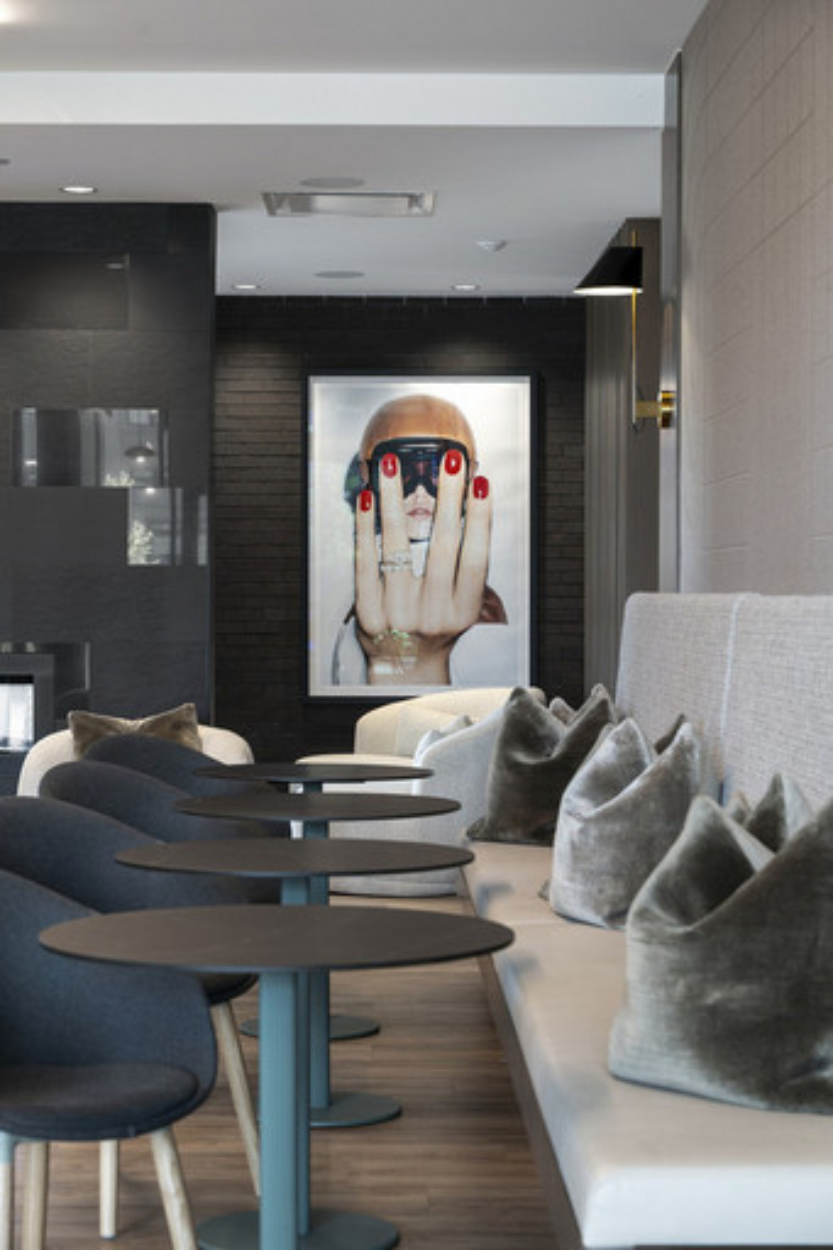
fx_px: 2605
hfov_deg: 18.2
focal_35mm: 75
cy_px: 625
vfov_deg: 27.0
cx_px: 416
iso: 160
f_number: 8
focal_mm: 75
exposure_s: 1/8
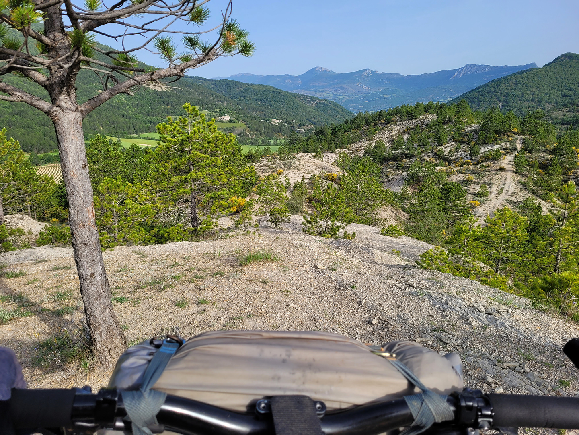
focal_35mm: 26
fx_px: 435
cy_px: 218
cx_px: 290
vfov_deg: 53.1
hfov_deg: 67.3
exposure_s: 1/1387
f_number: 1.8
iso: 40
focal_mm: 5.4
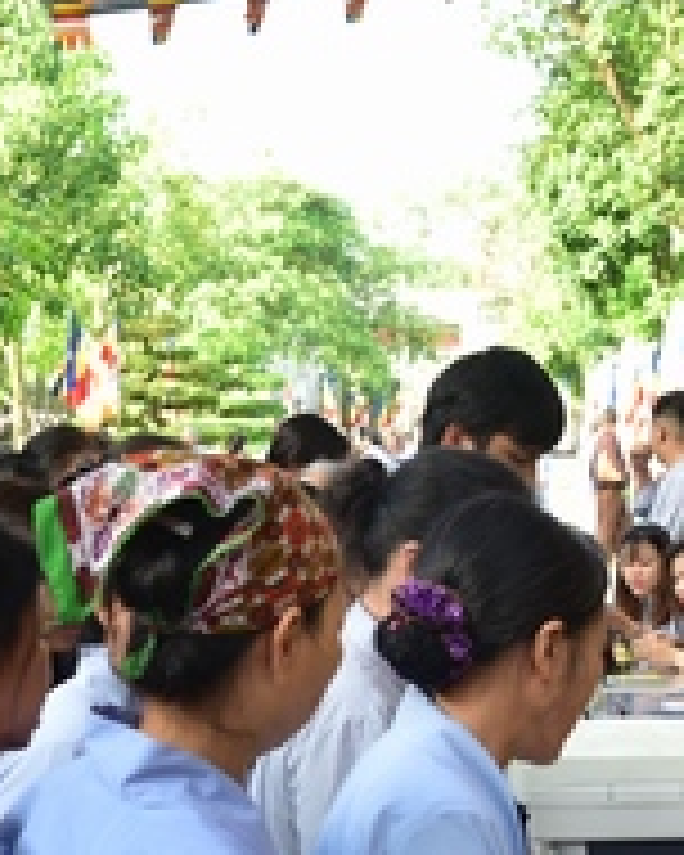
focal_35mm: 109
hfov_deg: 14.1
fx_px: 2758
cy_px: 819
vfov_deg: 17.3
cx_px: 126
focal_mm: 34
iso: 320
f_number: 5
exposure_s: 1/125
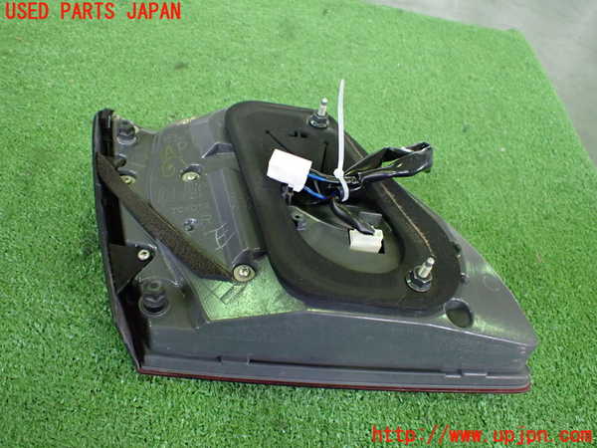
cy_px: 224
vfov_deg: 46.8
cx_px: 298
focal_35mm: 30
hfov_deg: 60.0
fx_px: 517
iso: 800
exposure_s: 1/50
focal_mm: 5.4
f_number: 2.3
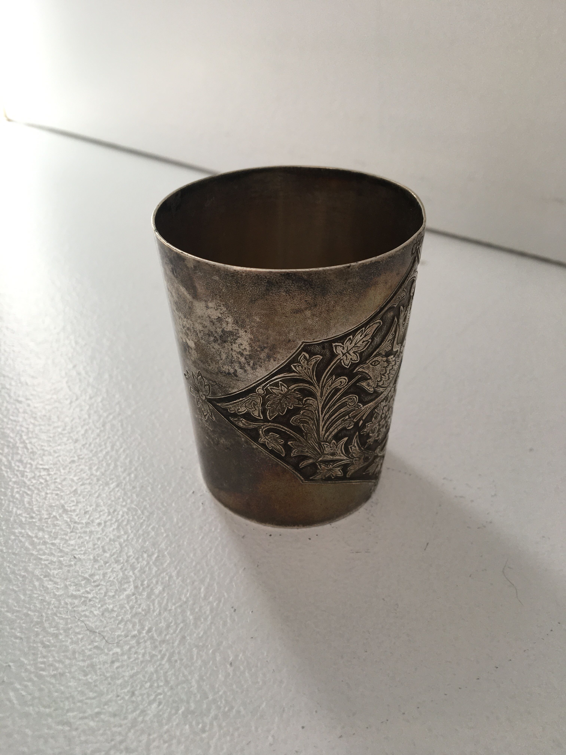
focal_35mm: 29
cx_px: 283
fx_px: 632
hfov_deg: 48.2
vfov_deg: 61.7
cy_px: 378
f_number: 2.2
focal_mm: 4.15
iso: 32
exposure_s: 1/50
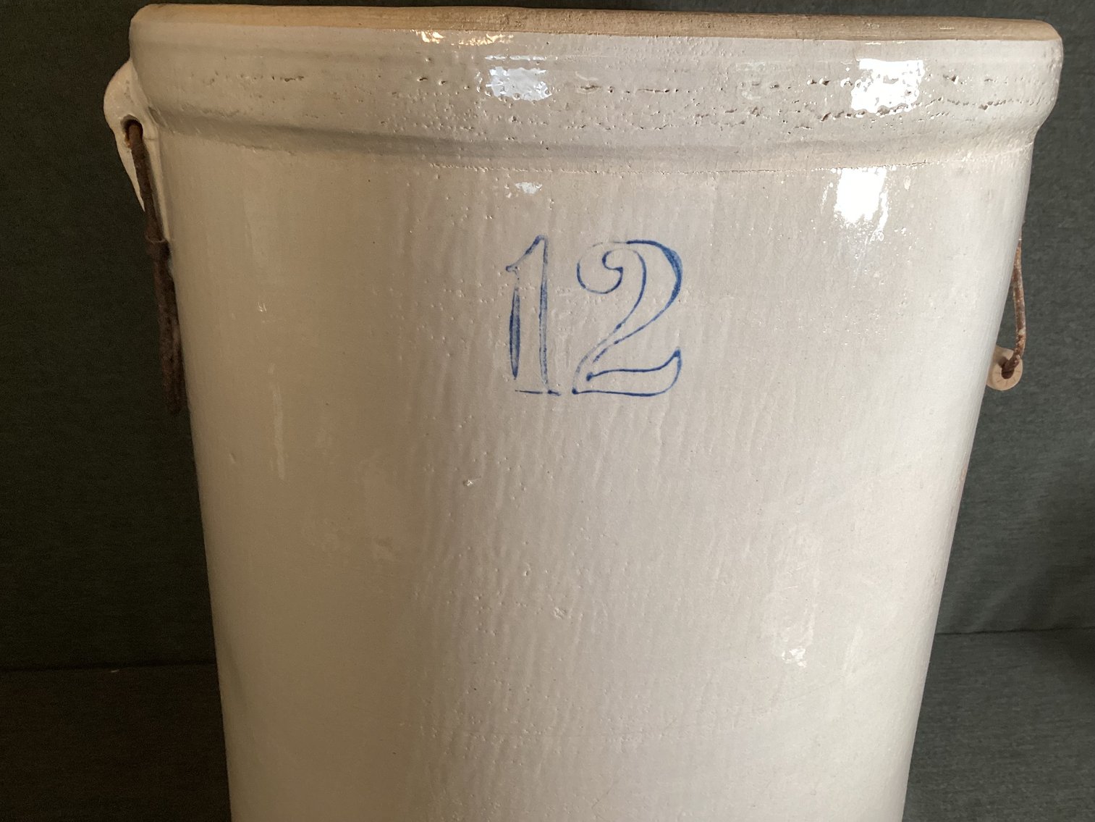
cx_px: 548
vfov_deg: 45.4
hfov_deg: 58.3
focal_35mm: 31
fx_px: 981
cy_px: 411
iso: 80
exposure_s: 1/60
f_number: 2.4
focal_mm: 3.3
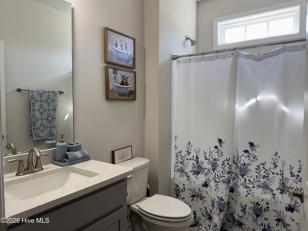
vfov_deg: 56.8
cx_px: 154
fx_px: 214
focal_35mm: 24
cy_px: 116
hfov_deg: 71.6
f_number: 1.78
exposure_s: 1/120
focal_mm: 6.76
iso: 50
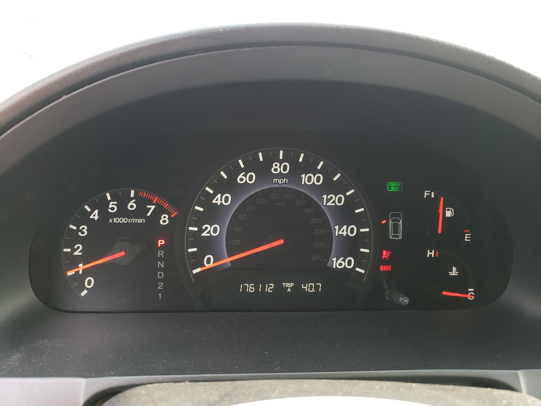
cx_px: 270
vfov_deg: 53.1
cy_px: 203
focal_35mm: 26
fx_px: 406
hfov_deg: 67.3
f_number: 1.5
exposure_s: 1/100
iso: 86
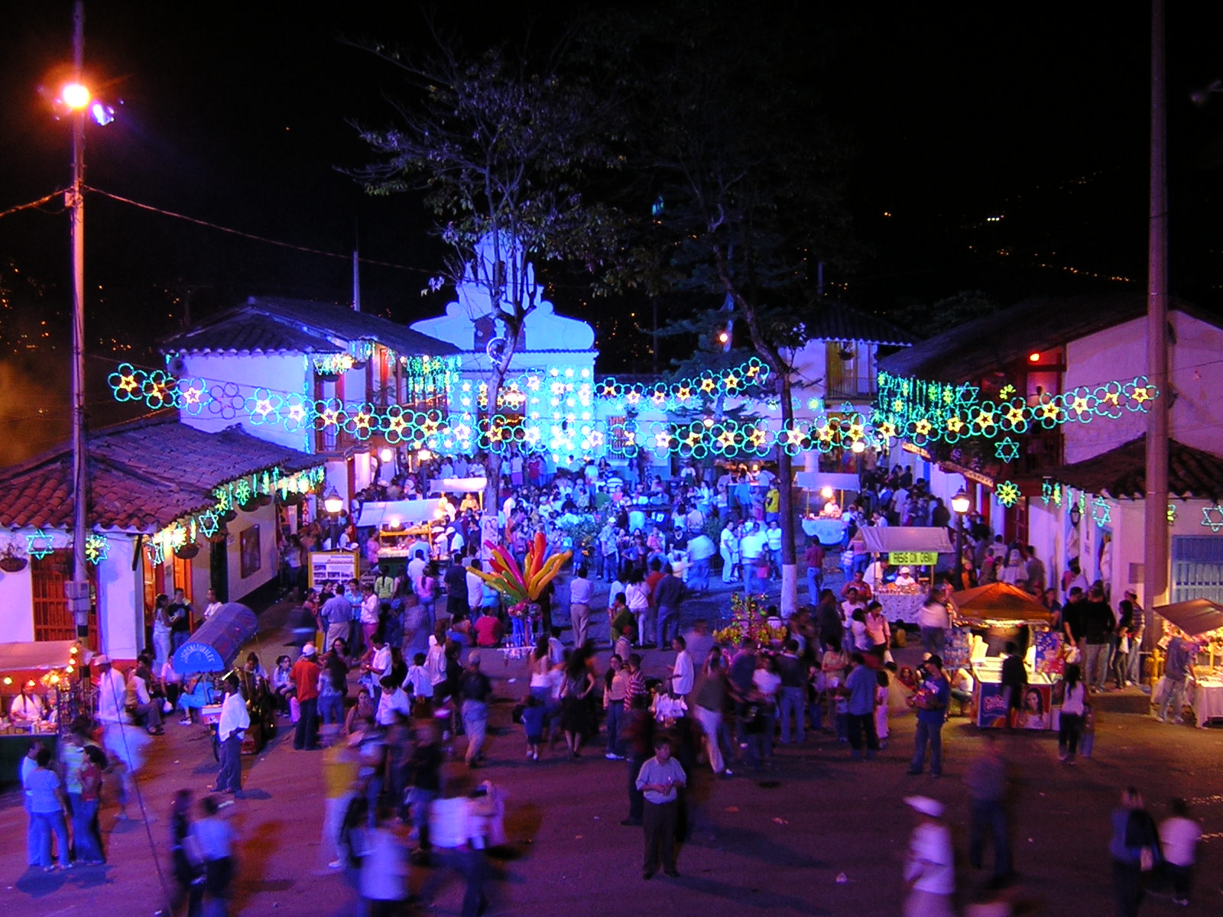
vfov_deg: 33.6
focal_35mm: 43
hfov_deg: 43.9
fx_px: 1519
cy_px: 458
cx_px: 612
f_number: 2.8
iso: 162
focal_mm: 5.6
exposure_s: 1/3.4
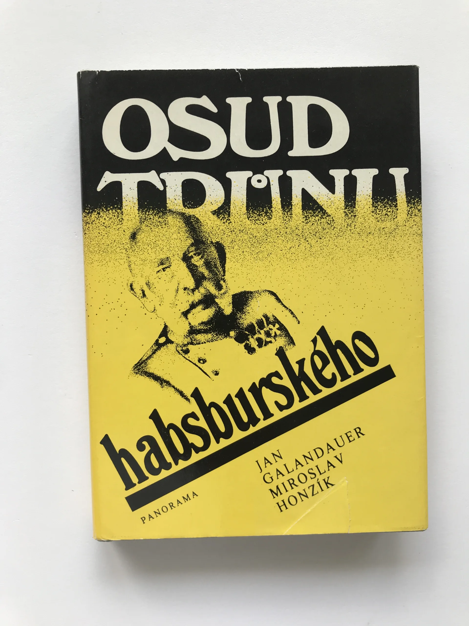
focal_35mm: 28
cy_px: 313
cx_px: 234
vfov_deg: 63.4
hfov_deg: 49.7
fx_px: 506
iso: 20
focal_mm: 3.99
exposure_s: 1/111
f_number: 1.8
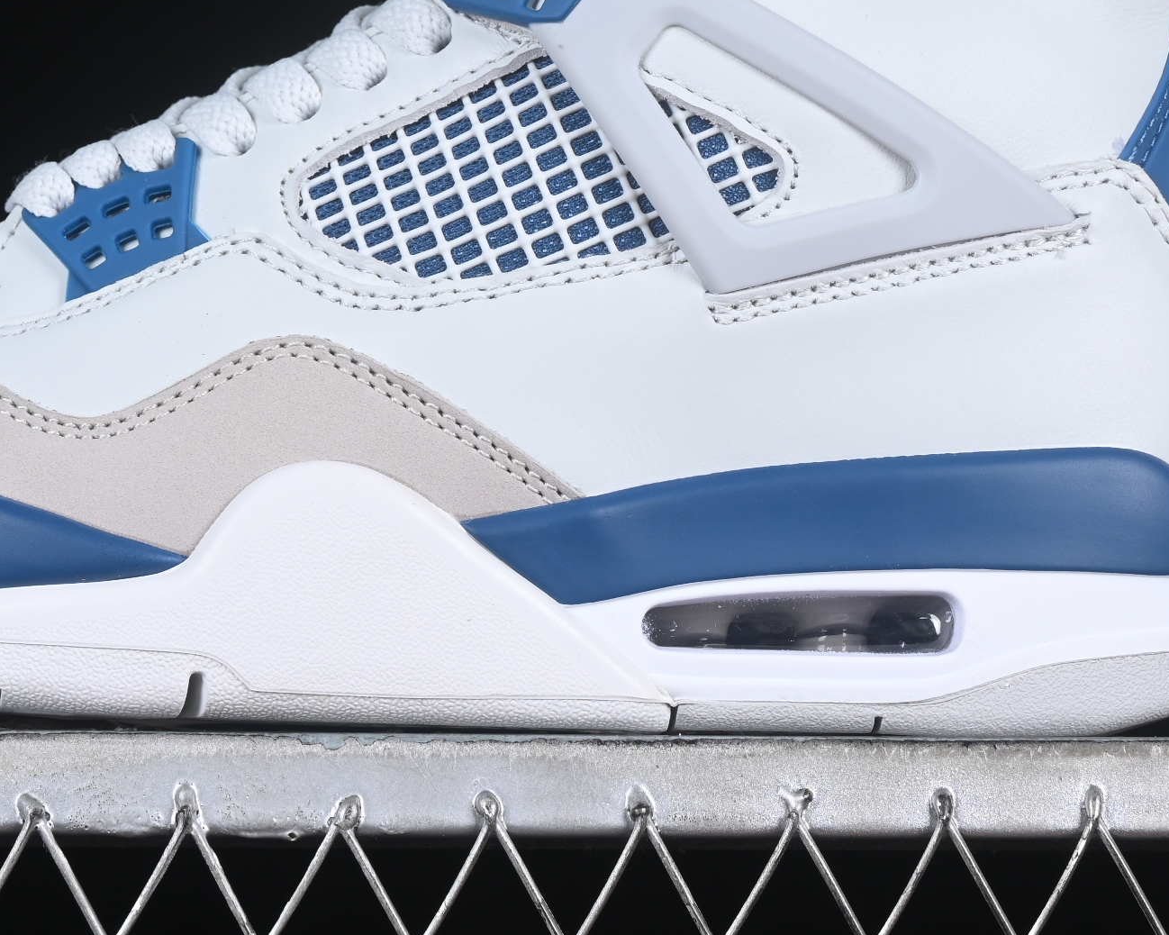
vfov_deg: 10.2
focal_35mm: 151
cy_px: 238
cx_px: 374
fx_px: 5223
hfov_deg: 12.7
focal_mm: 50
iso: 160
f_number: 8
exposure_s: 1/80
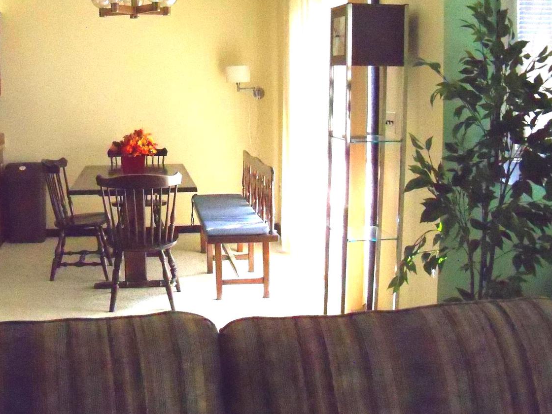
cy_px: 154
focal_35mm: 45
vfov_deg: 32.0
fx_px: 718
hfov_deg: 41.7
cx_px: 204
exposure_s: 1/400
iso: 1600
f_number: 3.5
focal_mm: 6.2
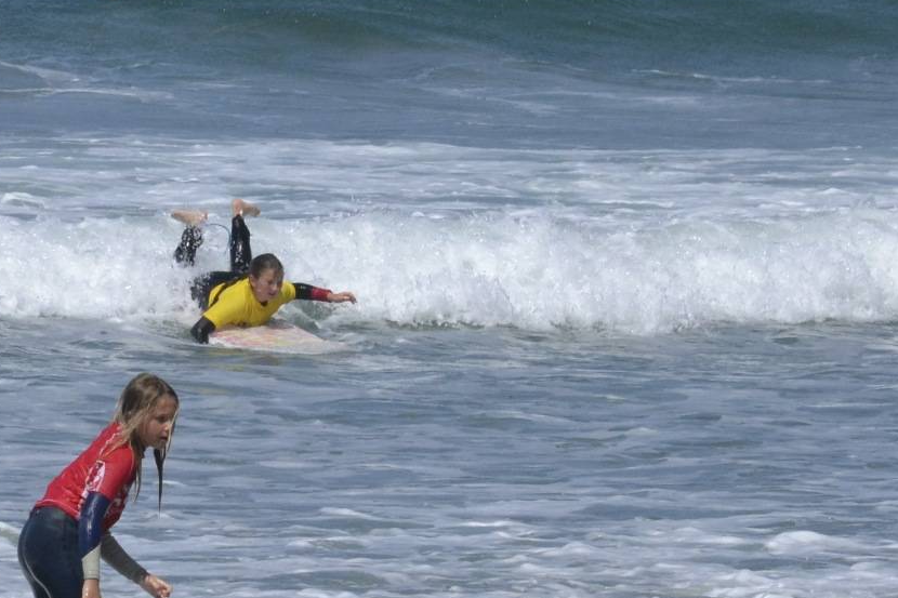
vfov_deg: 2.6
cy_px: 666
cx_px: 105
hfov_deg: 4.0
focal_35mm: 520
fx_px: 12977
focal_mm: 125
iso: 800
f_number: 14
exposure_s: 1/1600
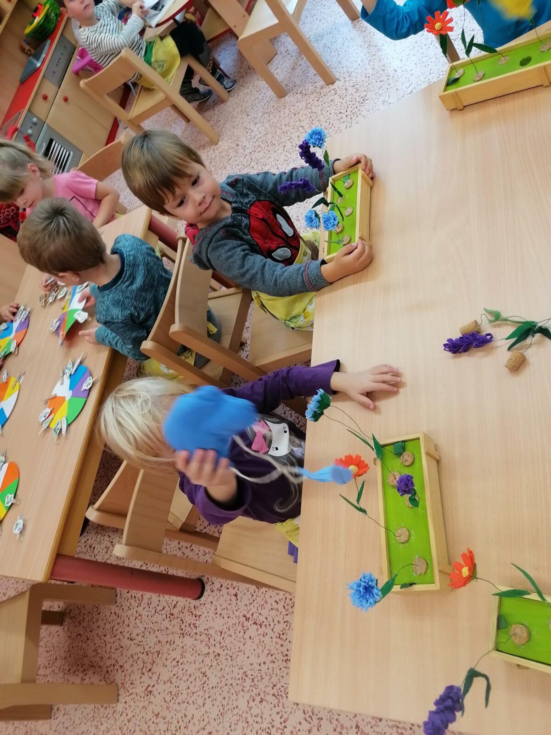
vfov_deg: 65.3
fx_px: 573
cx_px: 276
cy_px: 368
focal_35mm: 27
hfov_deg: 51.4
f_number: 1.8
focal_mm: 4.75
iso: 100
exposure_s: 1/50
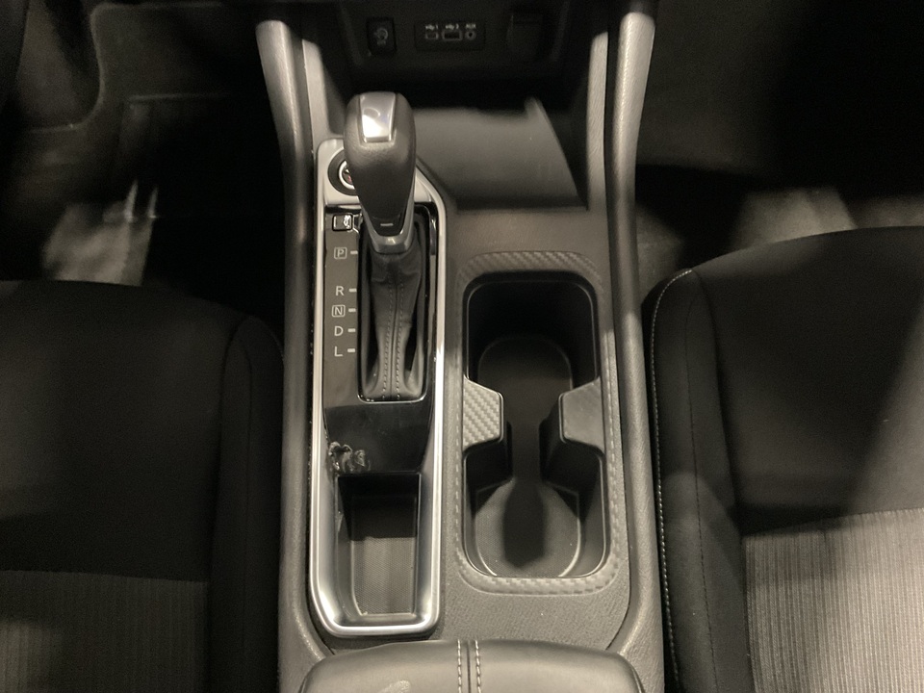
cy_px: 346
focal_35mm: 29
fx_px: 774
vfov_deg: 48.2
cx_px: 462
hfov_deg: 61.7
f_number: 1.8
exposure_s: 1/20
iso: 500
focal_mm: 3
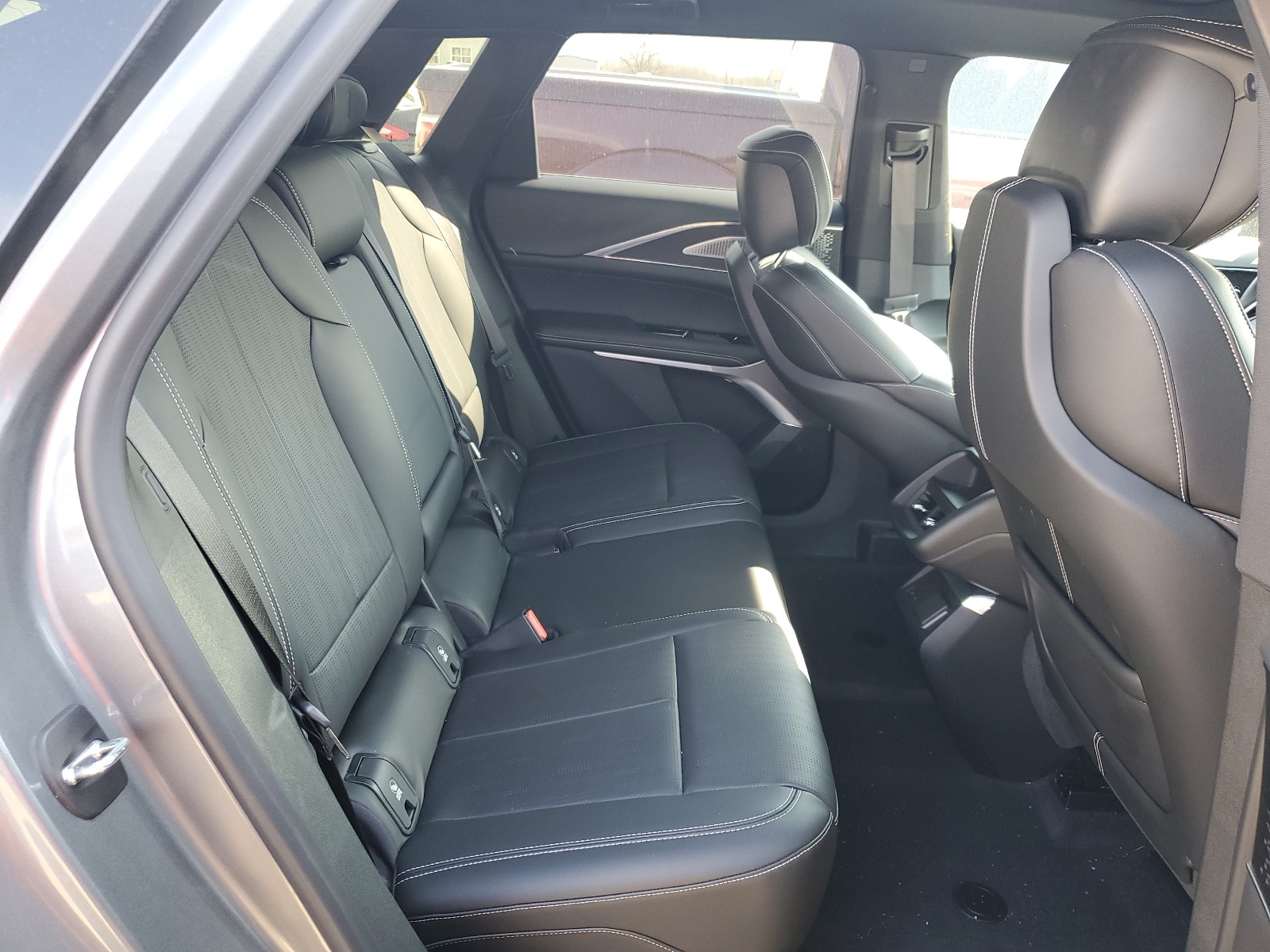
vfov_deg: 53.1
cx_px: 635
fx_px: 954
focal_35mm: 26
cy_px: 476
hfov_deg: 67.3
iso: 61
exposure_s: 1/60.2
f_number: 1.5
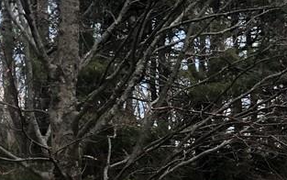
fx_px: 759
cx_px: 254
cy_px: 248
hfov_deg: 21.0
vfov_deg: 13.0
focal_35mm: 97
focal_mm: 3.99
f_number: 1.8
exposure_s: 1/120
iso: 25
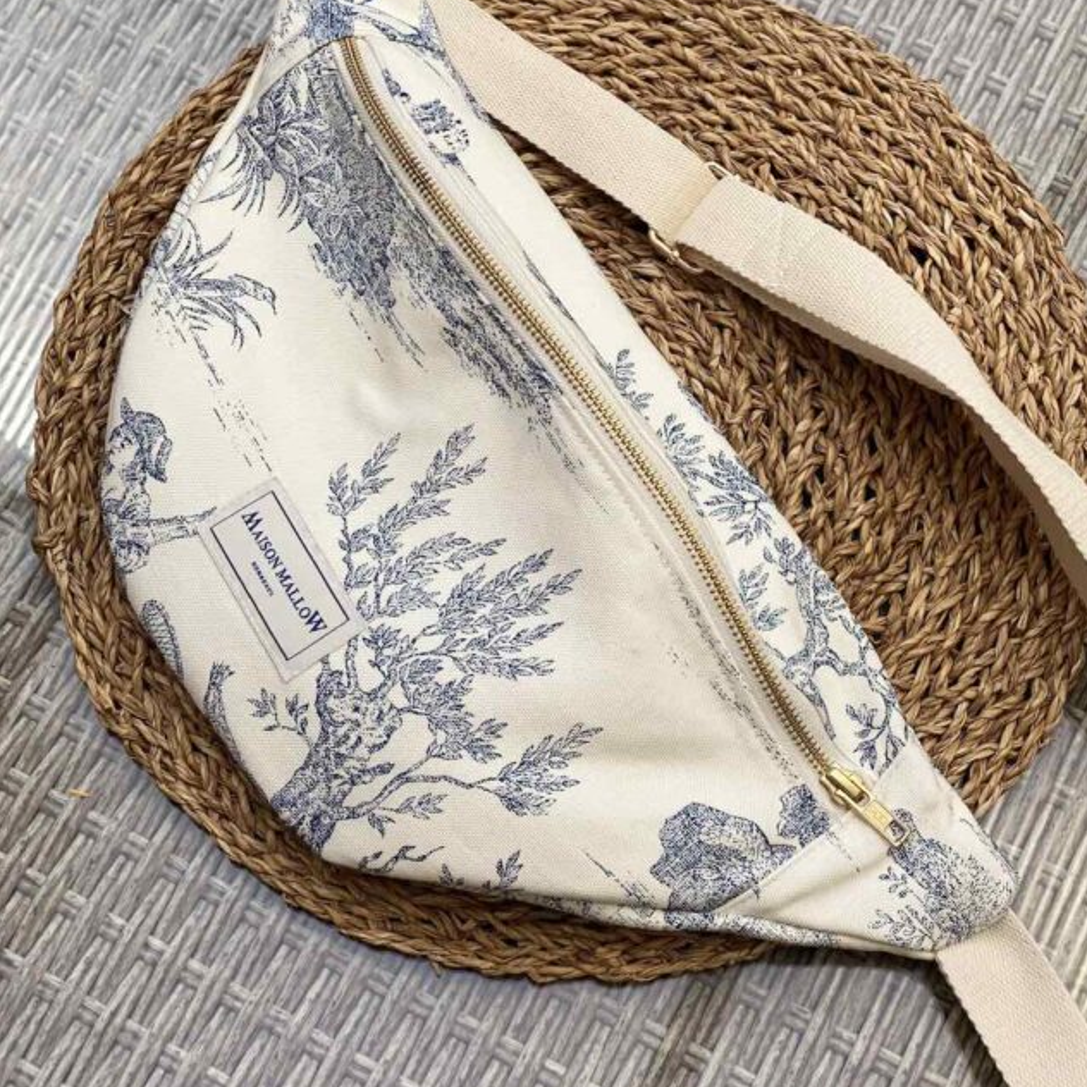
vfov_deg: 27.7
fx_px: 2203
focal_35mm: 62
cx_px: 547
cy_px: 491
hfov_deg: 27.7
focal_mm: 6
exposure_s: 1/361
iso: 20
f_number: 2
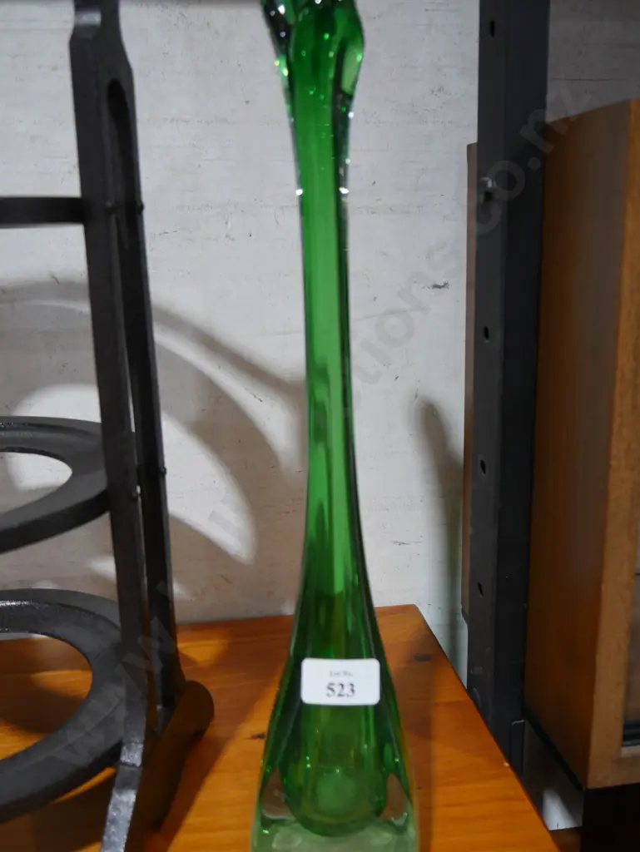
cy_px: 426
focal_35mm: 32
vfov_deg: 56.8
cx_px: 320
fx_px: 788
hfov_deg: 44.2
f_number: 3.6
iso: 500
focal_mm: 16
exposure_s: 1/60
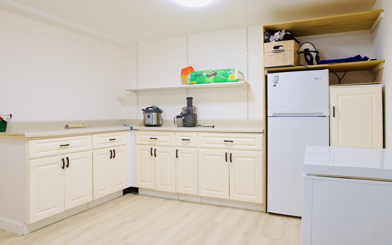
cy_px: 115
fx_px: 267
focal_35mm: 25
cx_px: 192
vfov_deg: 49.2
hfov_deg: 72.5
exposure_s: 1
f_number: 7.1
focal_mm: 24
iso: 100
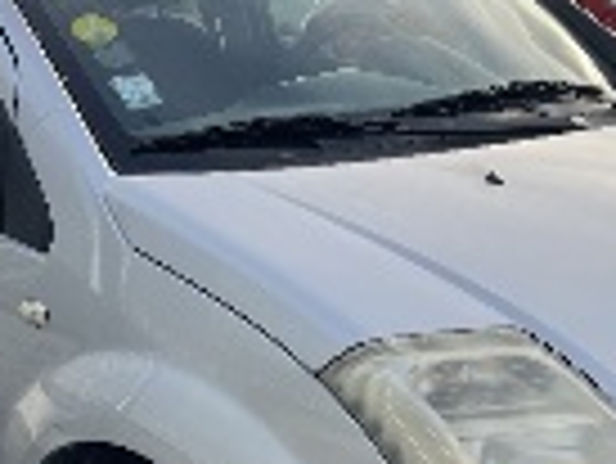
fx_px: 1354
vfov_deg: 19.2
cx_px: 337
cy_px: 369
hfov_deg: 25.6
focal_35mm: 76
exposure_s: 1/558
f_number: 1.6
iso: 32
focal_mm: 5.1
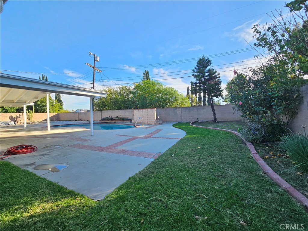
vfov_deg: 89.9
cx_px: 154
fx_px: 116
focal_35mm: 13
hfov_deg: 106.2
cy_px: 116
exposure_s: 1/463
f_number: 2.2
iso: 50
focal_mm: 2.2
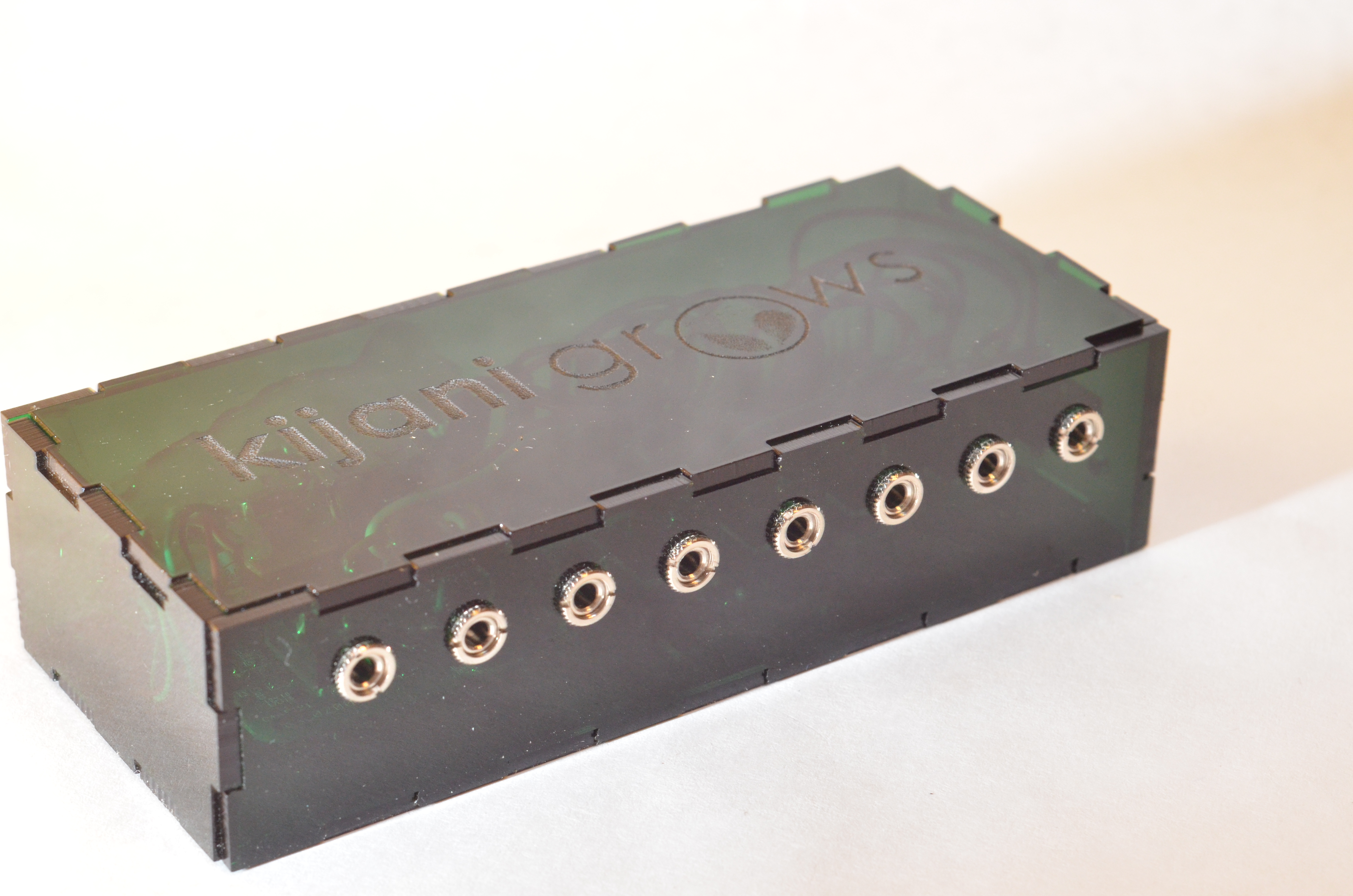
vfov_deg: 18.1
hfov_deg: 27.0
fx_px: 2813
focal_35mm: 75
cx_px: 676
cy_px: 448
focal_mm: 50
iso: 1800
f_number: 8
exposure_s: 1/60
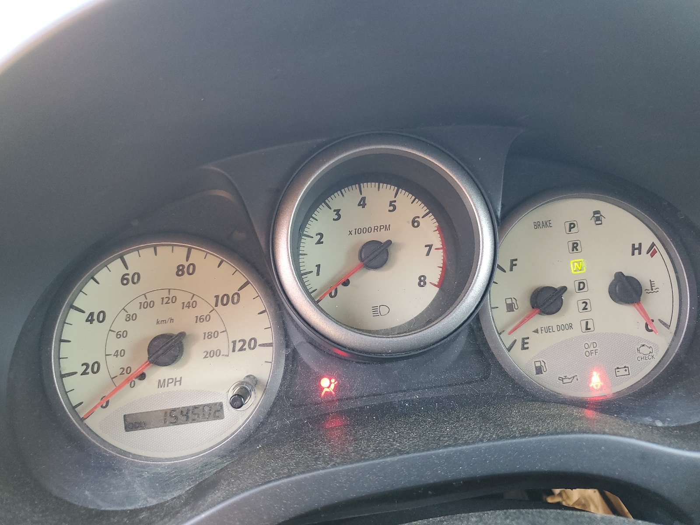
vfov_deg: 53.1
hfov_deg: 67.3
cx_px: 350
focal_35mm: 26
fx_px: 526
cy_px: 262
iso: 133
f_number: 1.5
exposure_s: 1/60.2
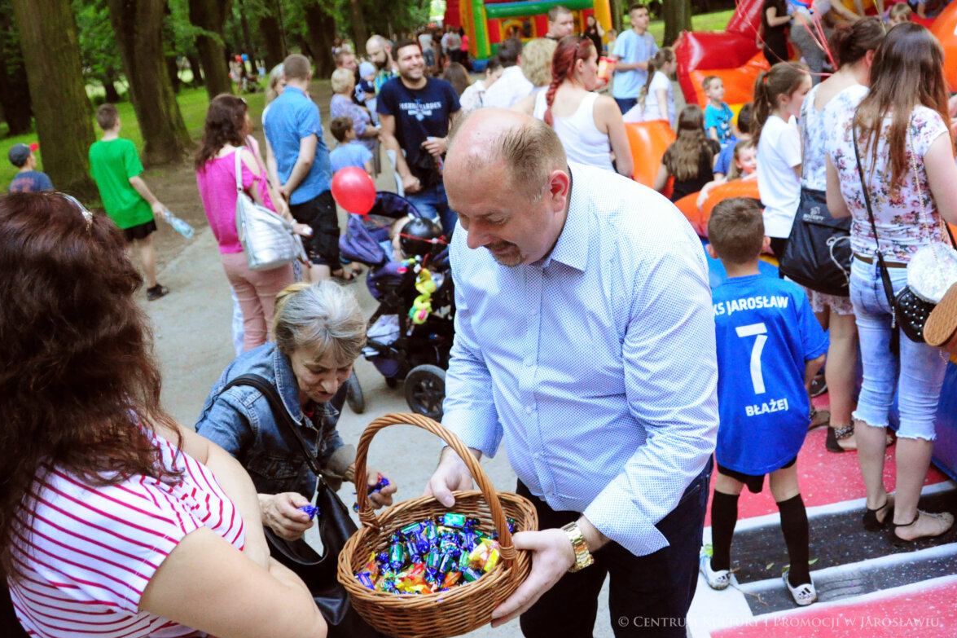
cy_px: 317
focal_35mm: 28
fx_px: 744
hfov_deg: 65.5
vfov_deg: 46.4
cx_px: 477
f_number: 3.5
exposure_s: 1/250
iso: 2500
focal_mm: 18
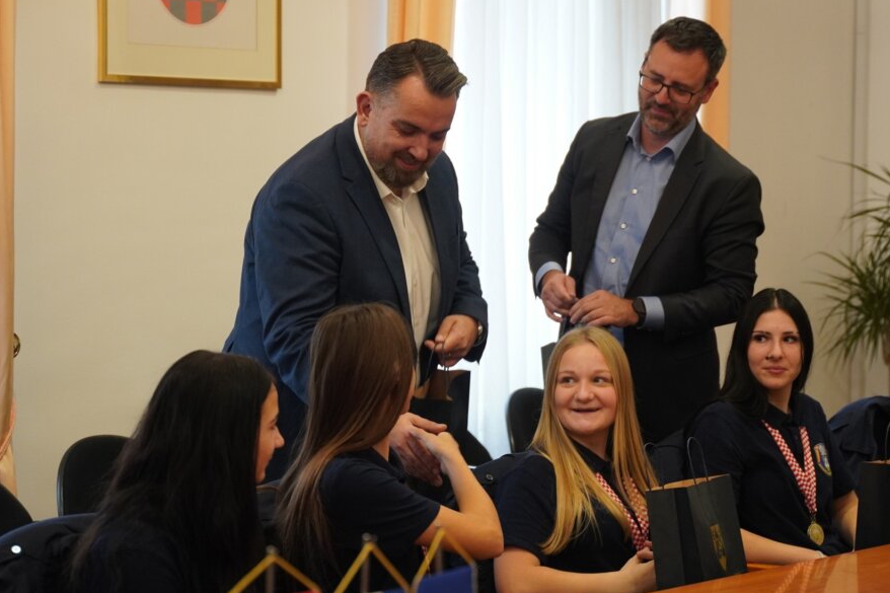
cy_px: 305
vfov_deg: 15.0
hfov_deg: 22.4
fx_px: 2249
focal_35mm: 91
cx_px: 458
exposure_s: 1/100
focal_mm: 52
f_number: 2.8
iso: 1250
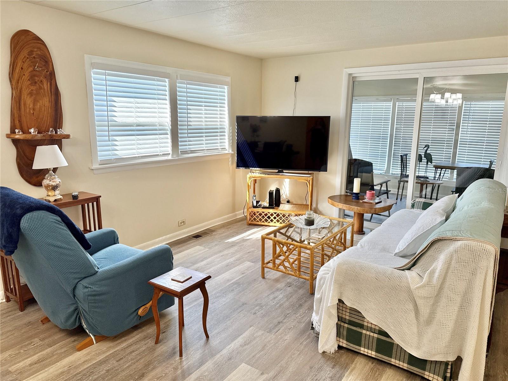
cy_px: 190
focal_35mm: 24
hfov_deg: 71.6
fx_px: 352
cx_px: 254
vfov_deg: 56.8
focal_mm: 6.76
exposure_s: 1/232
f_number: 1.78
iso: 160
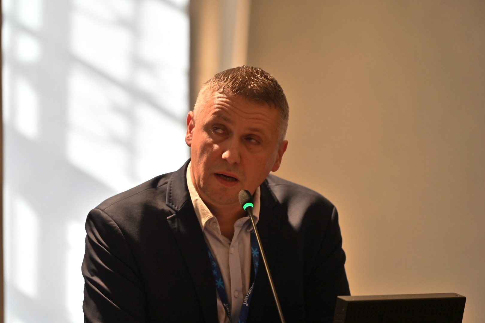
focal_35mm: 180
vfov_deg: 7.6
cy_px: 162
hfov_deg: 11.4
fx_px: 2425
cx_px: 242
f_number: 2.8
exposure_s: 1/200
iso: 320
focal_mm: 180
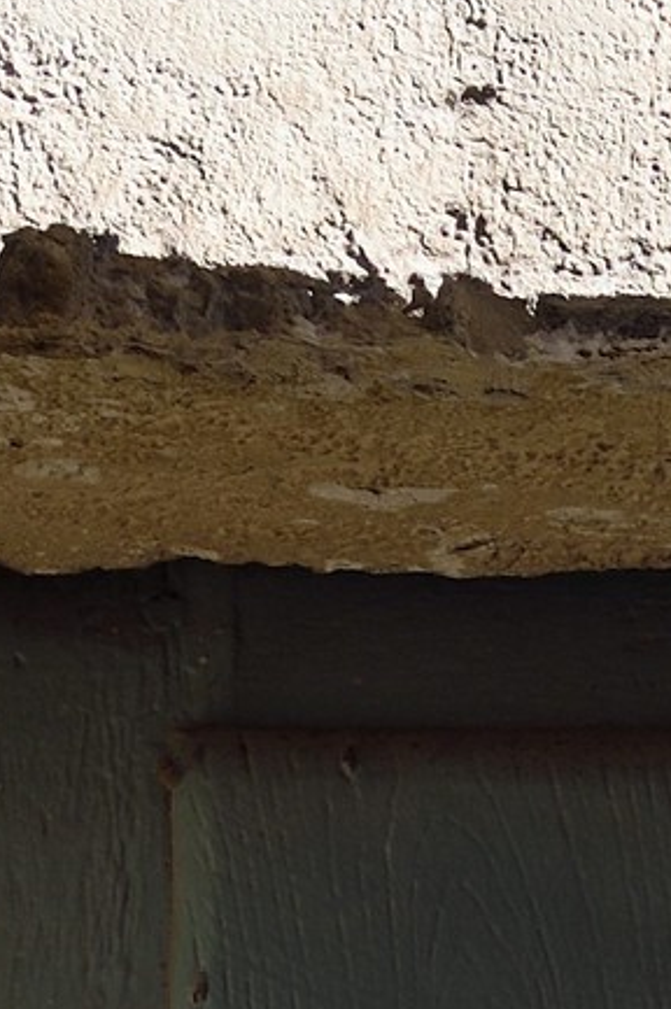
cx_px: 1722
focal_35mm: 344
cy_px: 1649
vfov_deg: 5.9
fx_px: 9632
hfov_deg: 3.9
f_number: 8
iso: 200
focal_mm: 62
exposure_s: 1/250
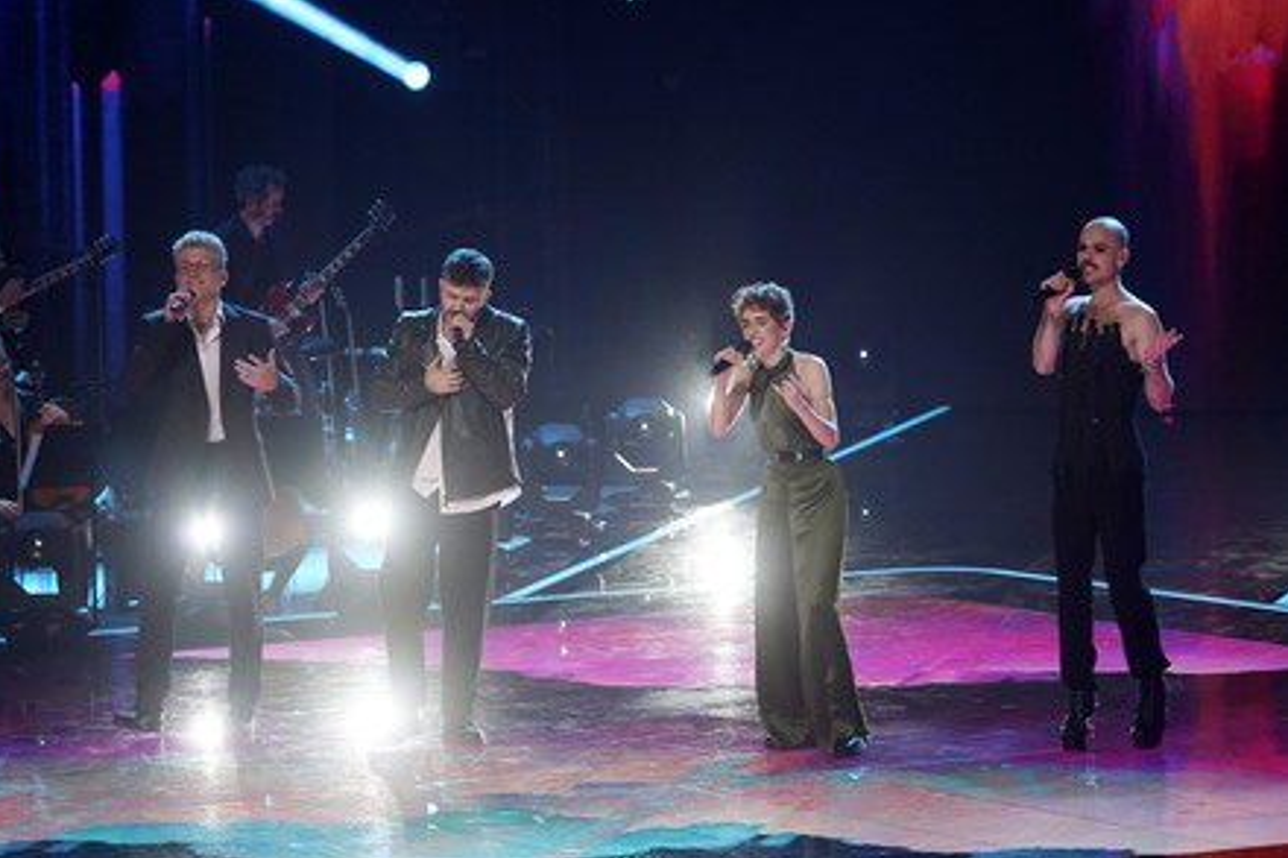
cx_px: 631
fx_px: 7331
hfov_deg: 10.0
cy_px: 436
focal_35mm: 205
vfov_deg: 6.7
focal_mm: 200
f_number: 5.6
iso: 4000
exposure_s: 1/160
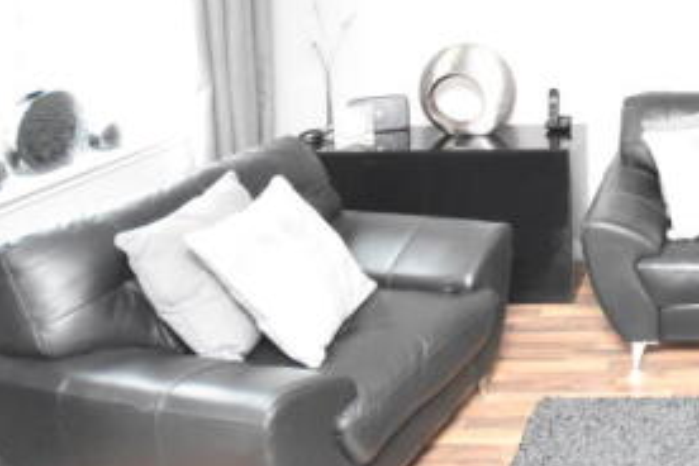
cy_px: -24
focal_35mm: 39
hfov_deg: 42.5
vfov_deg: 31.0
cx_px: 700
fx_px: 761
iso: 7200
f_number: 4.2
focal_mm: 11
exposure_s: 1/60
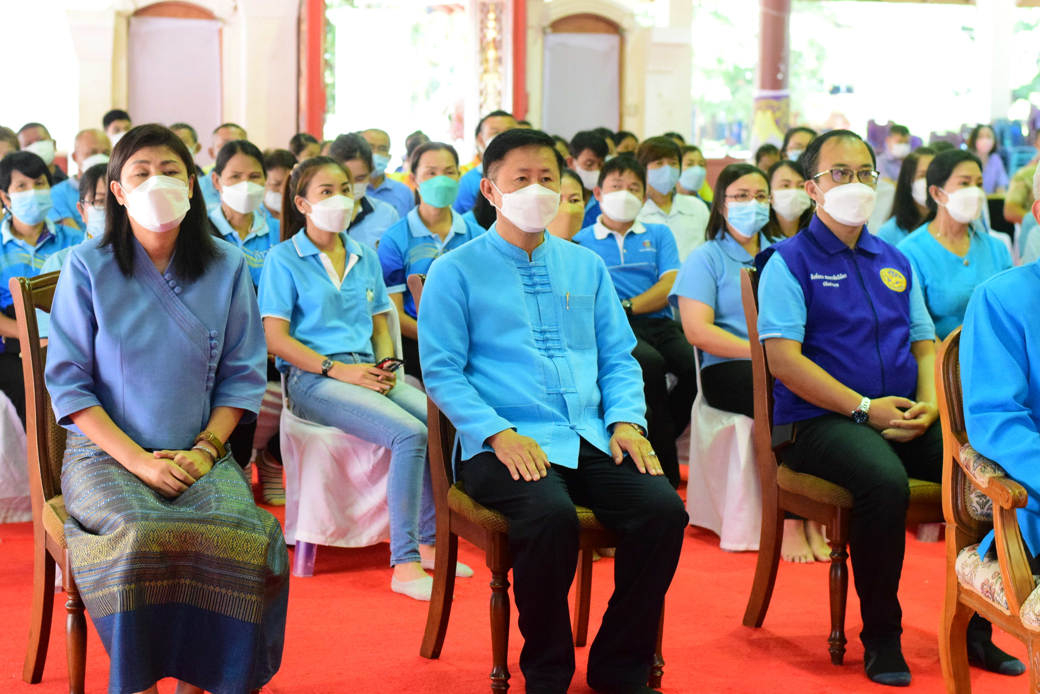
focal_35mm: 75
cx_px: 520
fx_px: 2167
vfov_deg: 18.2
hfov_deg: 27.0
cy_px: 347
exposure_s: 1/250
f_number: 4
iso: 5000
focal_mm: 50
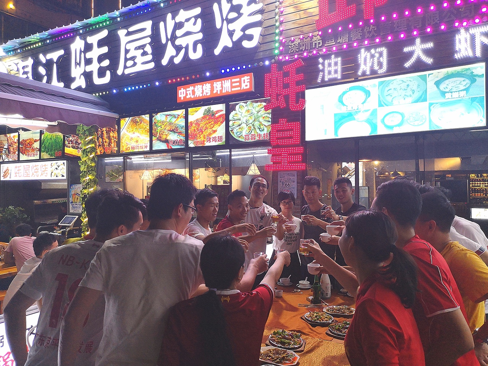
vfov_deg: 51.4
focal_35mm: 27
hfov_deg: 65.3
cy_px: 183
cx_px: 244
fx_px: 381
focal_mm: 3.95
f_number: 1.8
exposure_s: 1/100
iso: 100
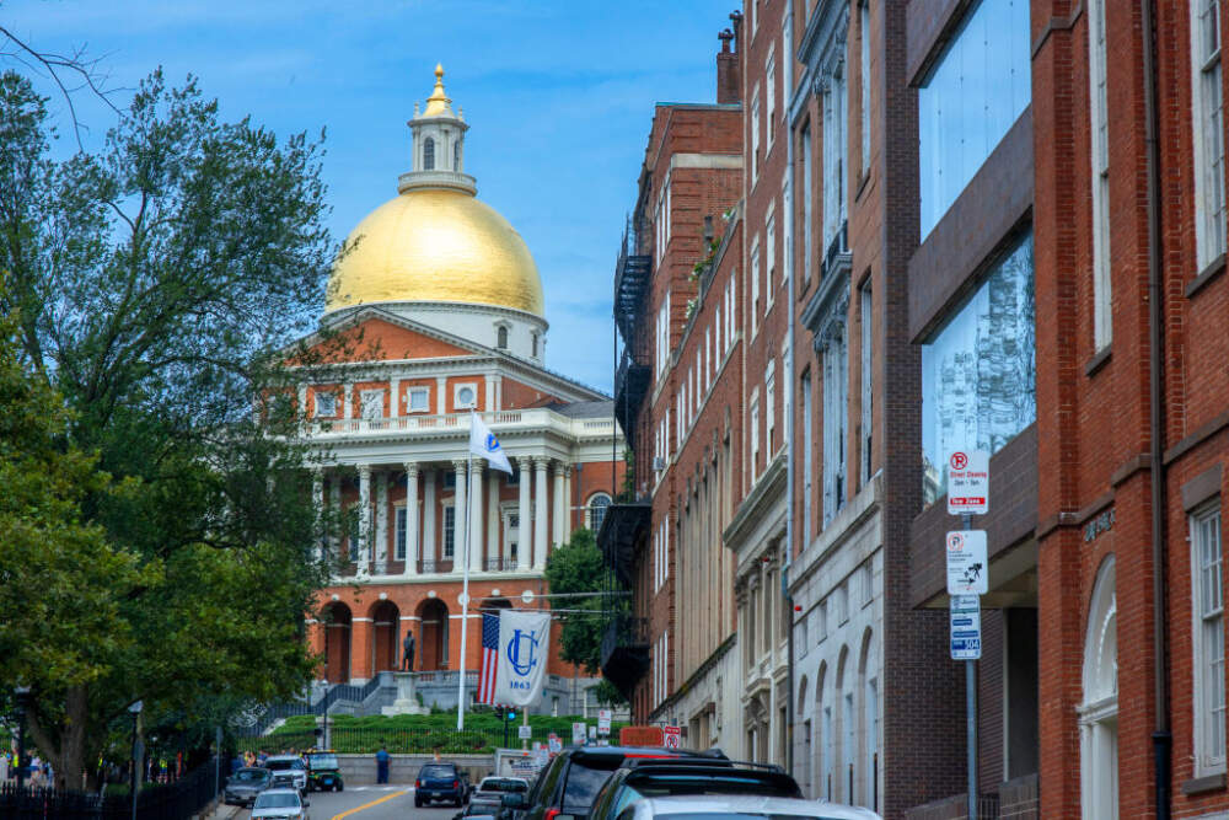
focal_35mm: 92
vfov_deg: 14.9
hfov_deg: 22.1
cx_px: 614
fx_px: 3141
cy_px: 410
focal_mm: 92
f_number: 14
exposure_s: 1/640
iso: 640
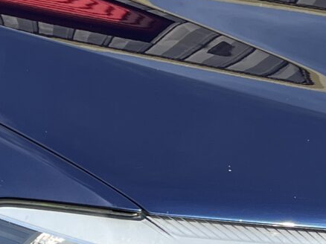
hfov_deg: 12.8
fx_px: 1431
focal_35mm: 152
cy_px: 173
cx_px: -30
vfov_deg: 9.7
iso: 50
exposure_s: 1/1344
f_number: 1.5
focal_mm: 5.7
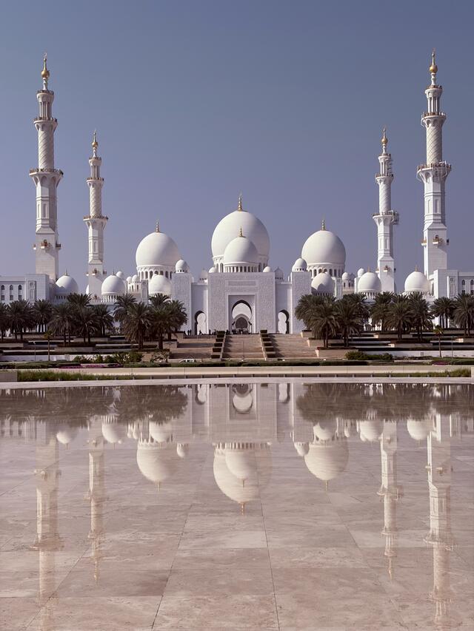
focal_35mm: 52
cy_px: 316
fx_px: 949
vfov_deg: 36.8
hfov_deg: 28.0
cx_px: 237
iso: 32
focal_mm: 5.96
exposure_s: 1/7042
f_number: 1.6
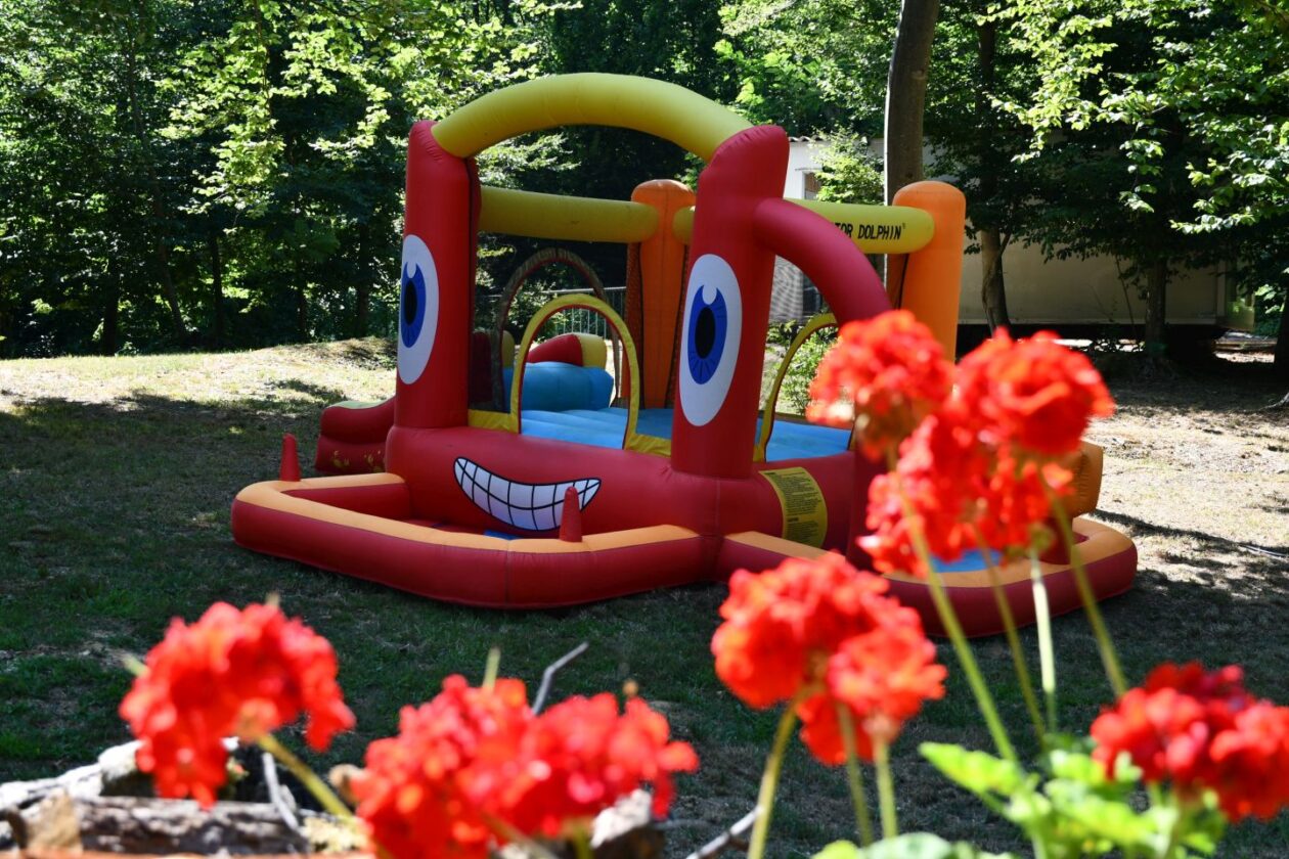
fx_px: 1719
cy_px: 430
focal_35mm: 48
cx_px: 644
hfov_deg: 41.1
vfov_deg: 28.1
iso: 200
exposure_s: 1/250
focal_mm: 32
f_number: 6.3
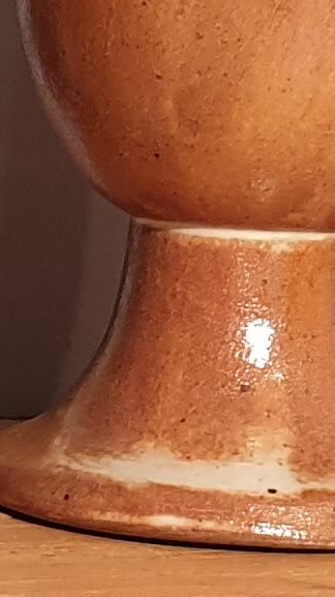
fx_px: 3131
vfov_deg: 10.7
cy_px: -71
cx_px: 287
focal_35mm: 198
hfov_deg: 6.1
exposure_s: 1/50
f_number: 2.4
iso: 125
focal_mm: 4.3
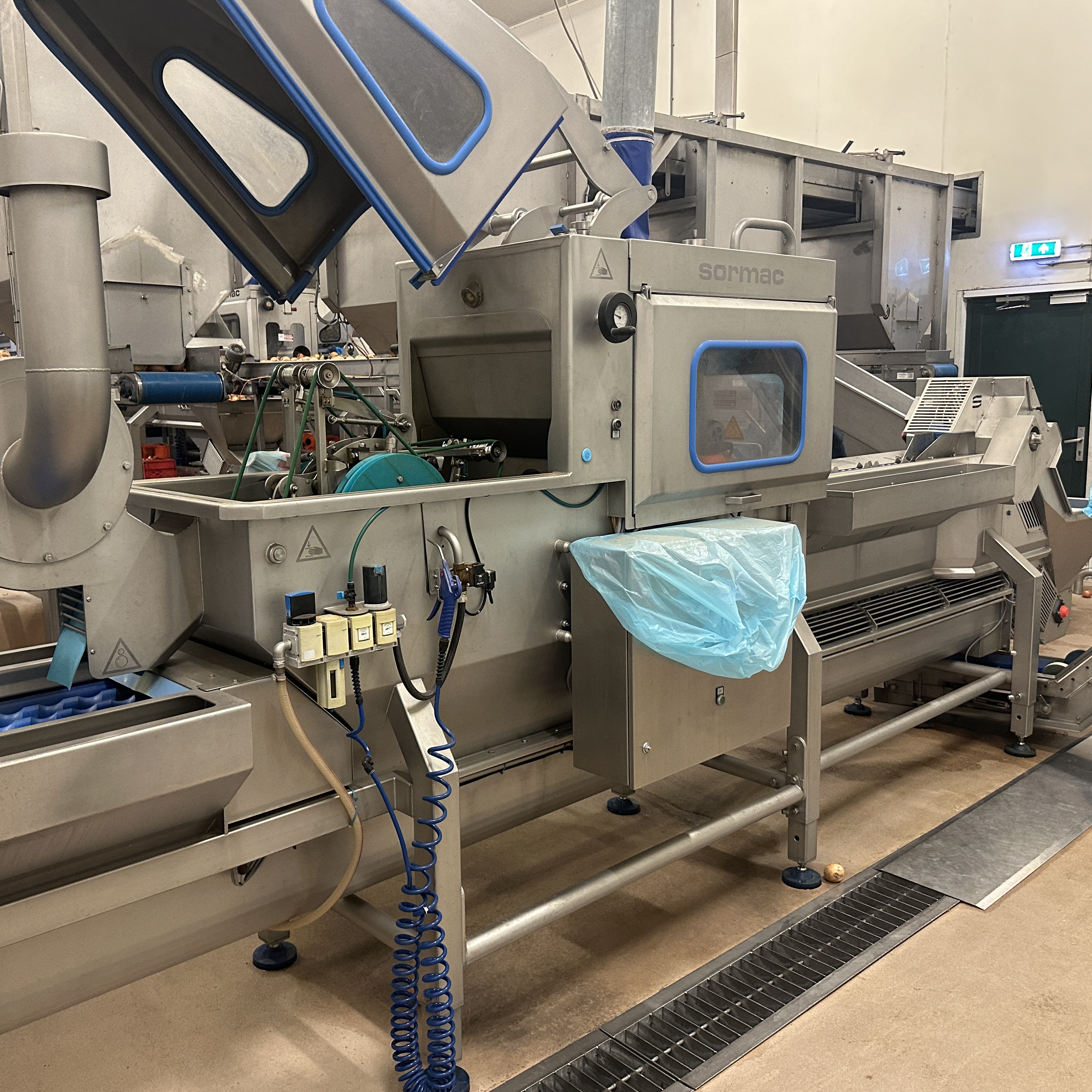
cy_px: 551
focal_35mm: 29
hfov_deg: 55.5
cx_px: 490
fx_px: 1035
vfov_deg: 55.6
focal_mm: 6.86
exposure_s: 1/50
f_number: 1.78
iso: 320
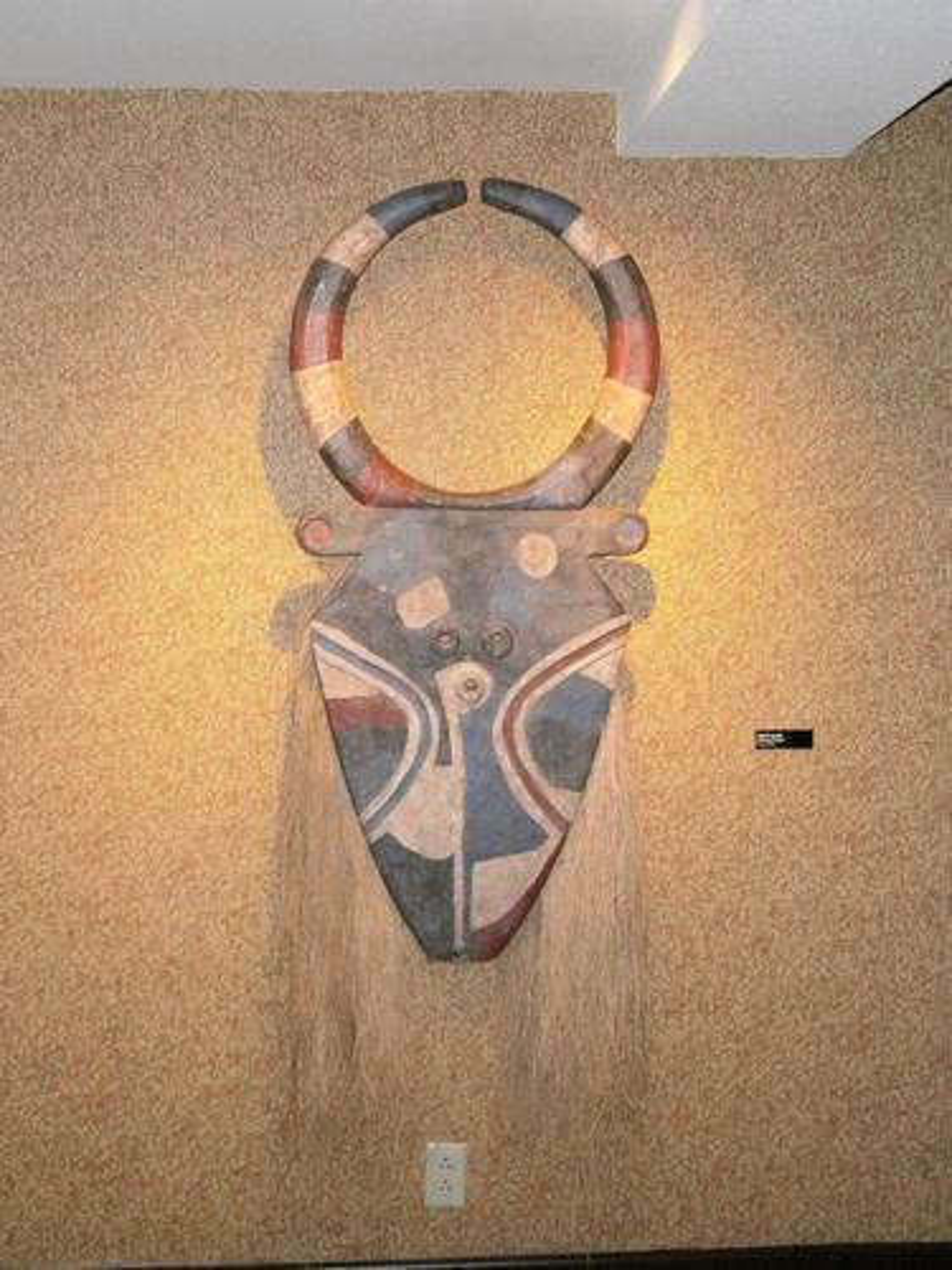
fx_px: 1723
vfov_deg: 40.4
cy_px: 635
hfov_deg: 30.9
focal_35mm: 47
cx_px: 476
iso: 400
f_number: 3.4
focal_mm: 8.3
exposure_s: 1/40
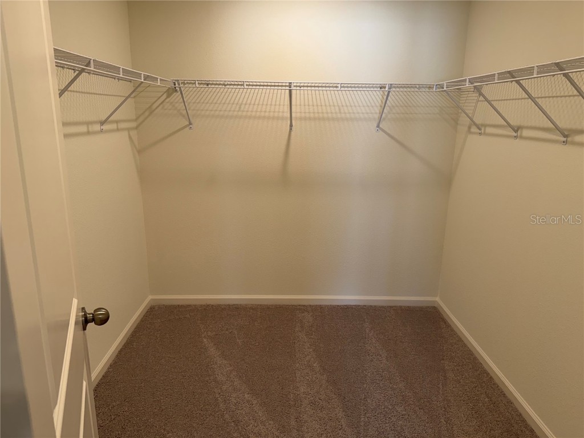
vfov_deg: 56.8
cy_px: 219
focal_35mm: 24
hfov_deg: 71.6
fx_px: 405
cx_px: 292
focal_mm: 6.76
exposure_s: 1/120
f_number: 1.78
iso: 125
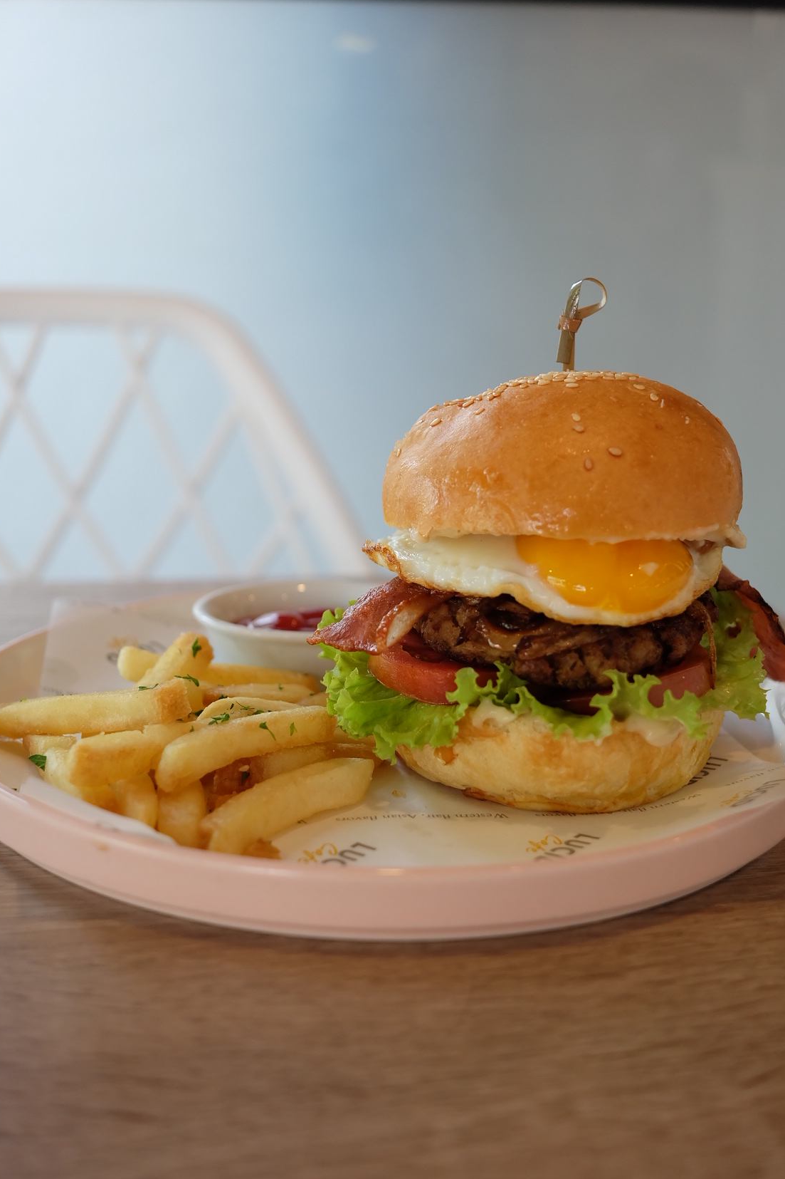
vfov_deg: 44.5
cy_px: 594
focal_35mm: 44
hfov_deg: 30.5
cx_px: 411
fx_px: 1439
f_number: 2.8
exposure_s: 1/250
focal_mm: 27
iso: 640
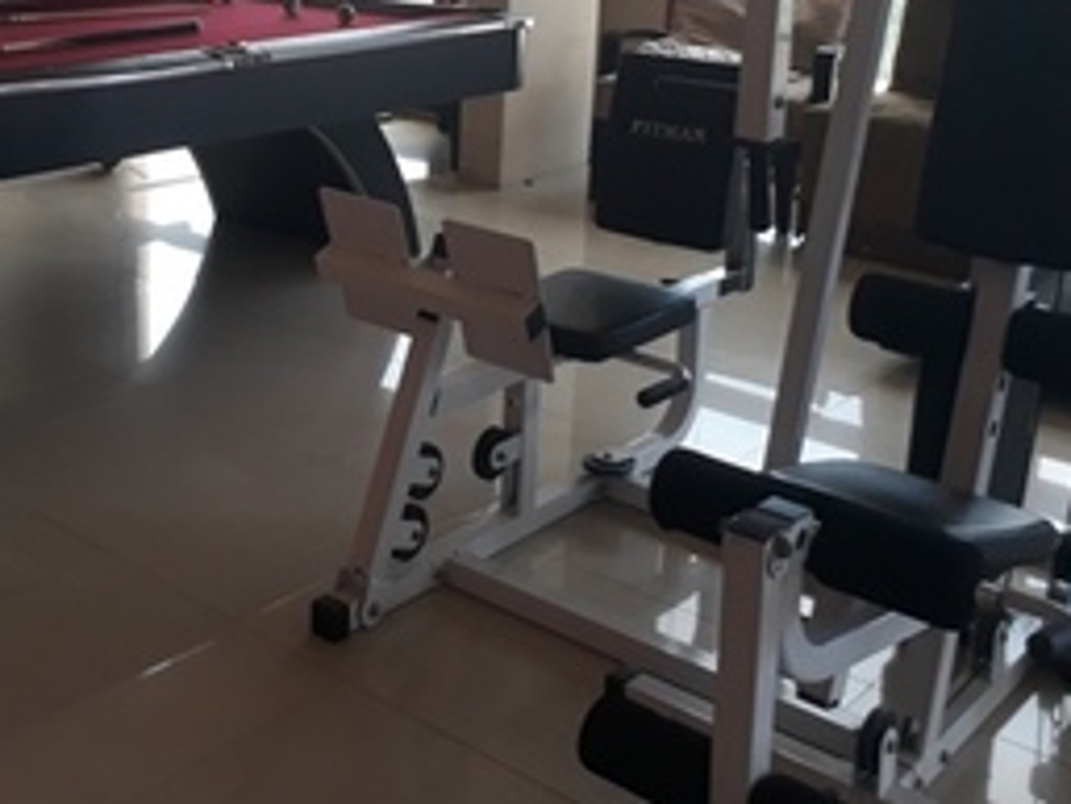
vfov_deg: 29.6
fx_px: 1486
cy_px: 160
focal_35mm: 48
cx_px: 294
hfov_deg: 38.8
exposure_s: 1/50
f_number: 1.9
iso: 50
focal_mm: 3.6
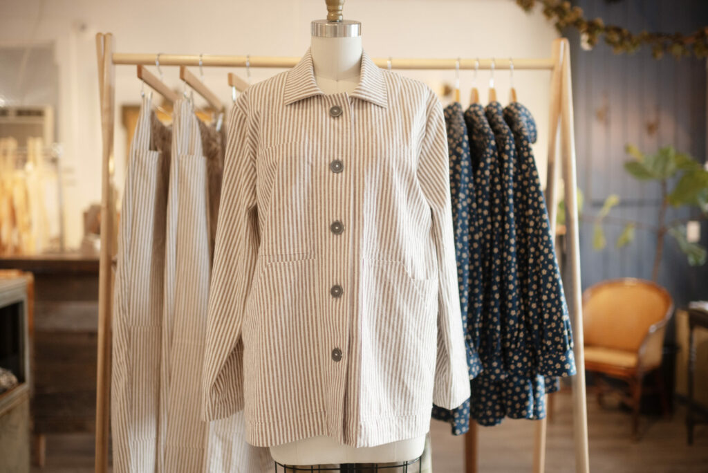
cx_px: 354
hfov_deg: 54.4
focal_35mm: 35
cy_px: 236
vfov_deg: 37.9
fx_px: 689
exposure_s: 1/400
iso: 800
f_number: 1.4
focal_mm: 35
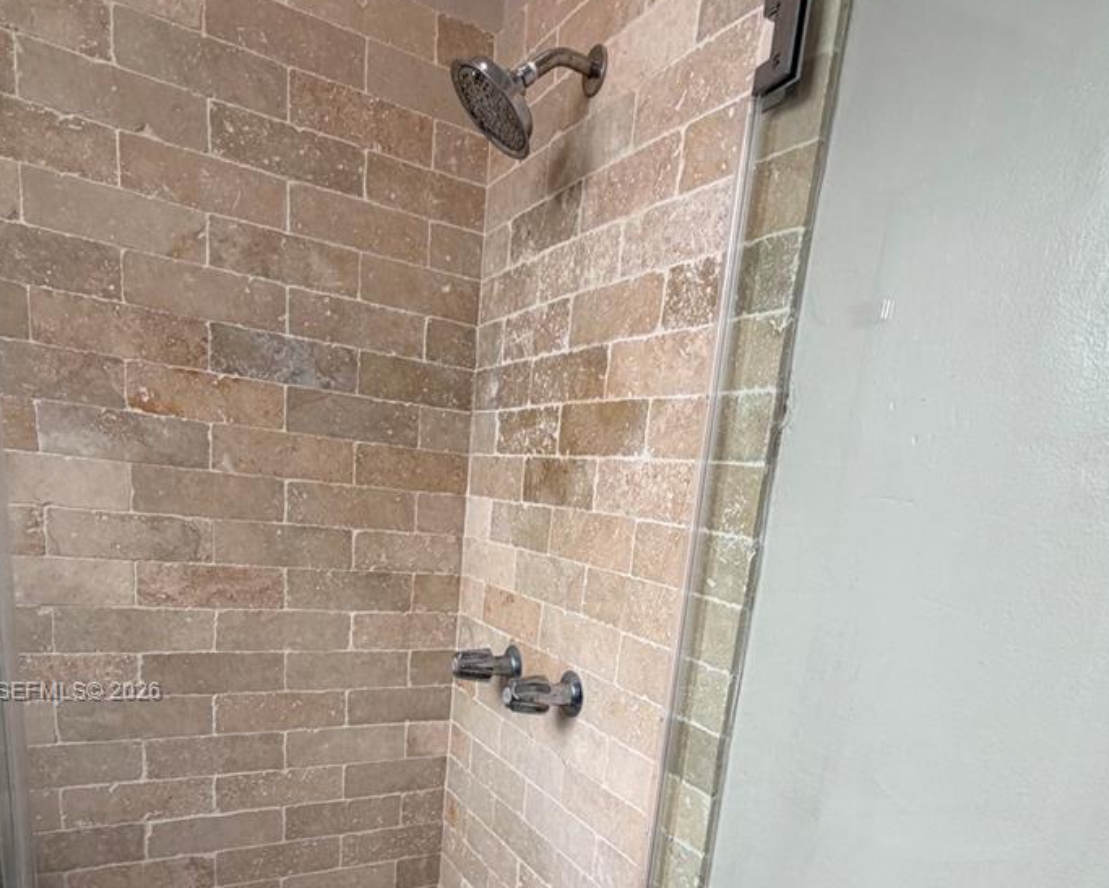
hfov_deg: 70.2
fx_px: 788
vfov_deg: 55.2
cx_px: 591
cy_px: 693
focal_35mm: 24
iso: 50
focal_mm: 2.22
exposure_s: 1/120
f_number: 2.2
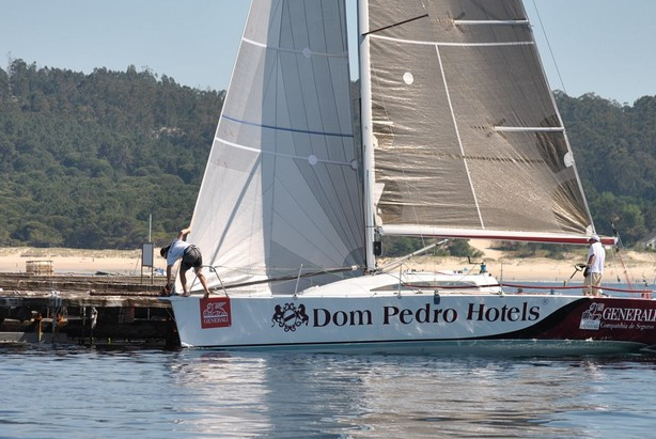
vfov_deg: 6.3
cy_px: 190
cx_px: 315
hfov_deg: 9.4
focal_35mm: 219
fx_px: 3995
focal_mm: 100
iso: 100
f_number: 5.6
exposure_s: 1/500
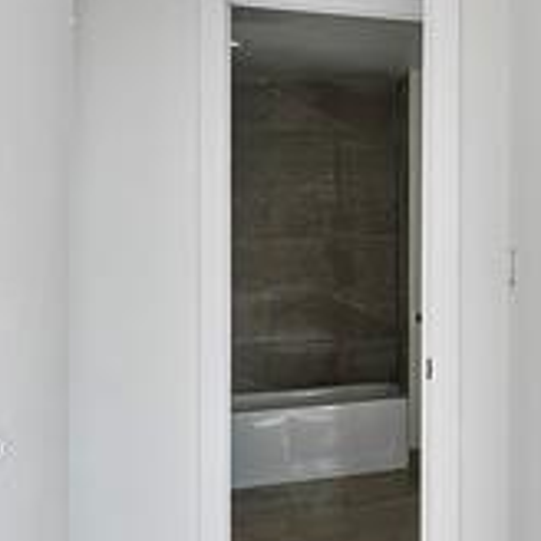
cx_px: 1178
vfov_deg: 27.6
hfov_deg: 16.9
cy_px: 206
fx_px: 1096
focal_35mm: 62
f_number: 11
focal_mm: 10
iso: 160
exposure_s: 1/100
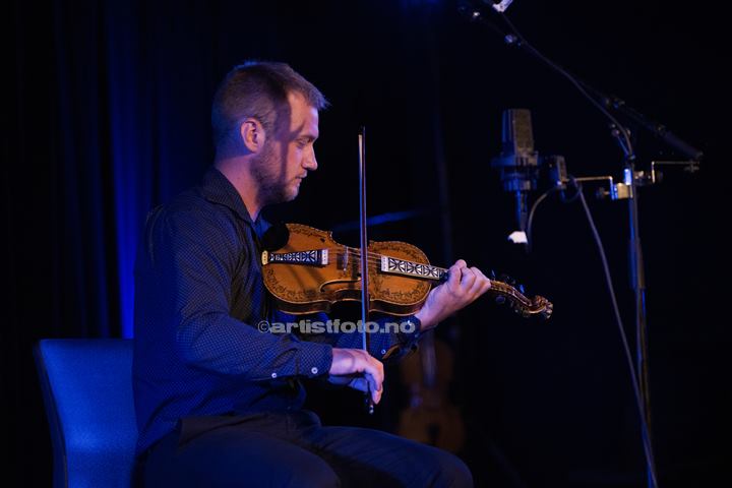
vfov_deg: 10.2
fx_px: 2745
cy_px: 244
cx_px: 366
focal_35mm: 135
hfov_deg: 15.2
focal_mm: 135
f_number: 2.8
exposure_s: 1/640
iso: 4000
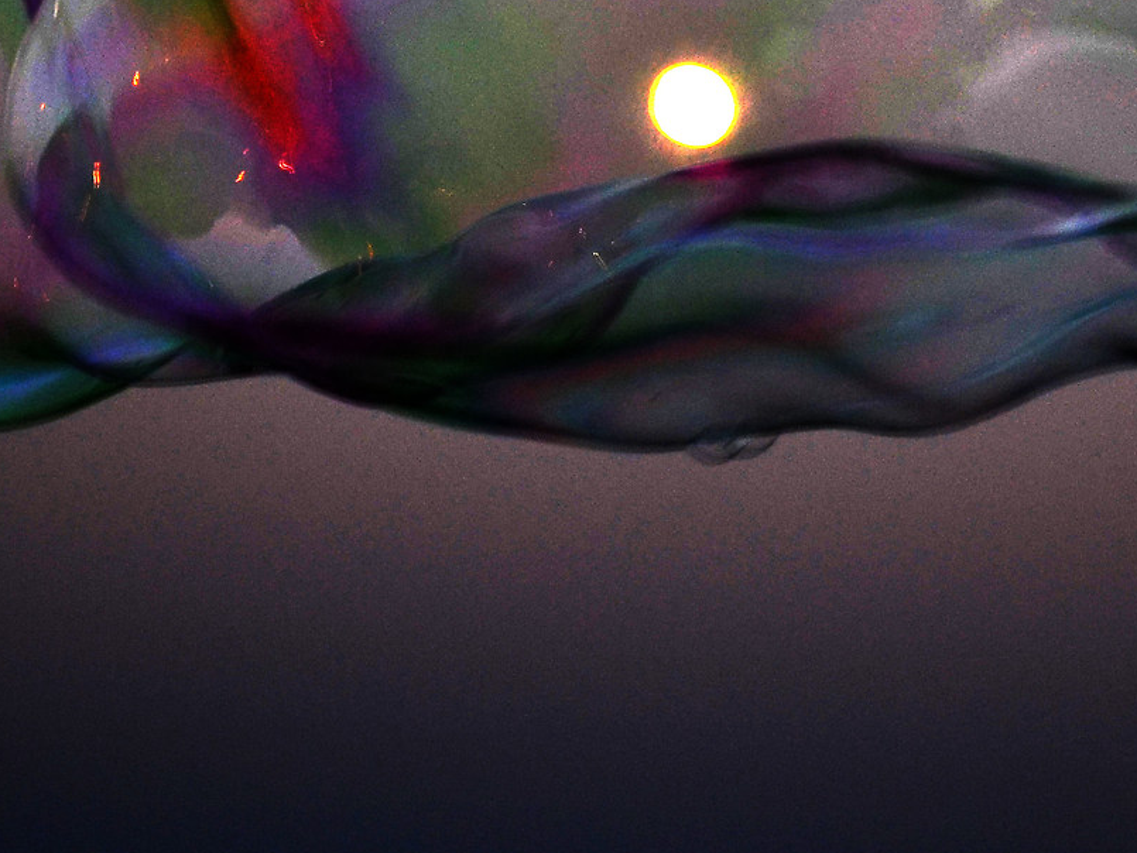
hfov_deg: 8.9
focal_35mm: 223
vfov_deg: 6.6
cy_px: 42
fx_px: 7326
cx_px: 727
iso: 400
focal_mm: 52
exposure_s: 1/60
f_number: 5
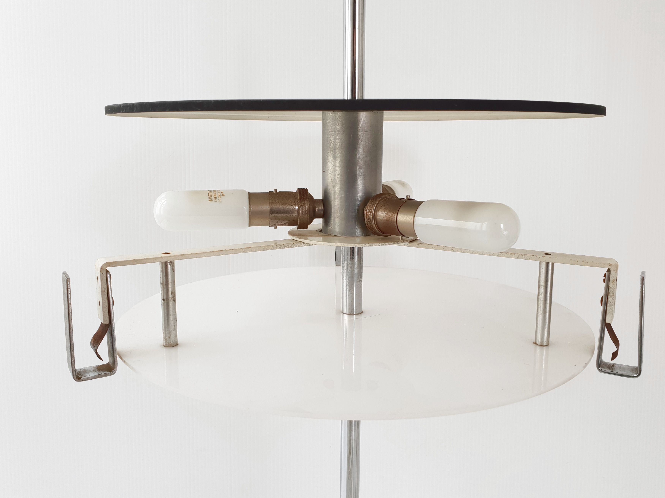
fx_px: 576
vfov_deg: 46.7
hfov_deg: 60.0
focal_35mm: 30
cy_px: 224
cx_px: 340
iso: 80
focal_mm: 4.3
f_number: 2.4
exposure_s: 1/100
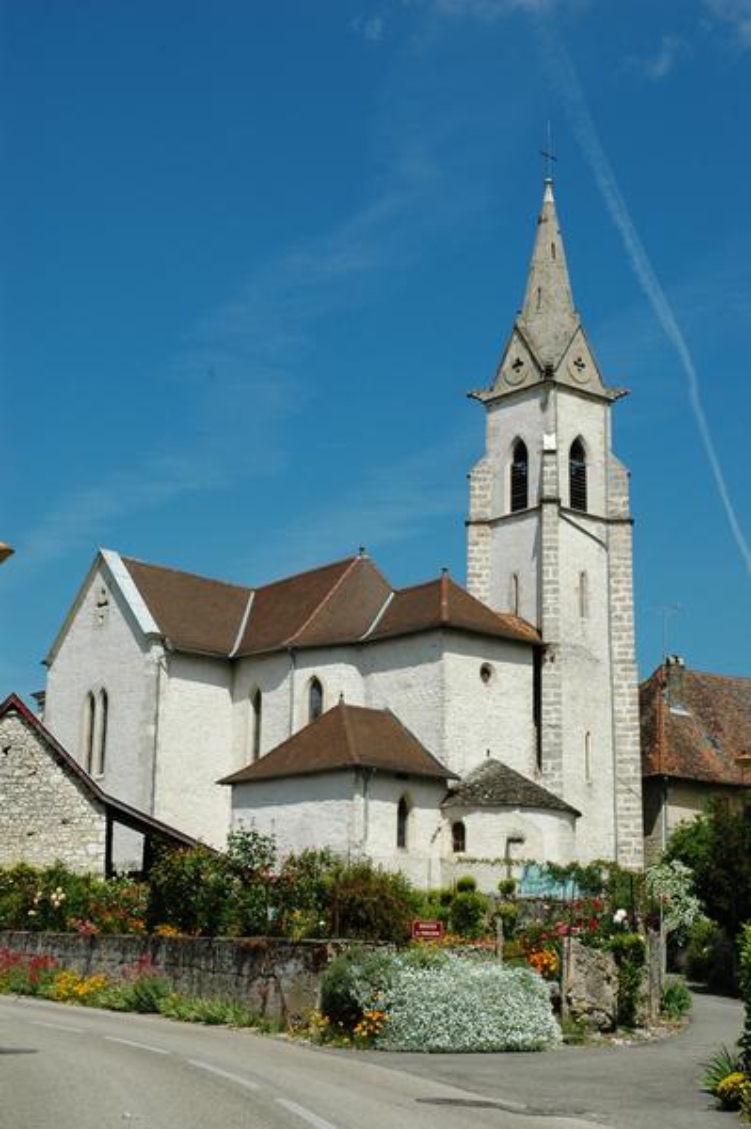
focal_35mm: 66
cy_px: 564
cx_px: 376
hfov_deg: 20.6
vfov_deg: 30.5
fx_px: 2069
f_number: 10
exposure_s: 1/400
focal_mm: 44
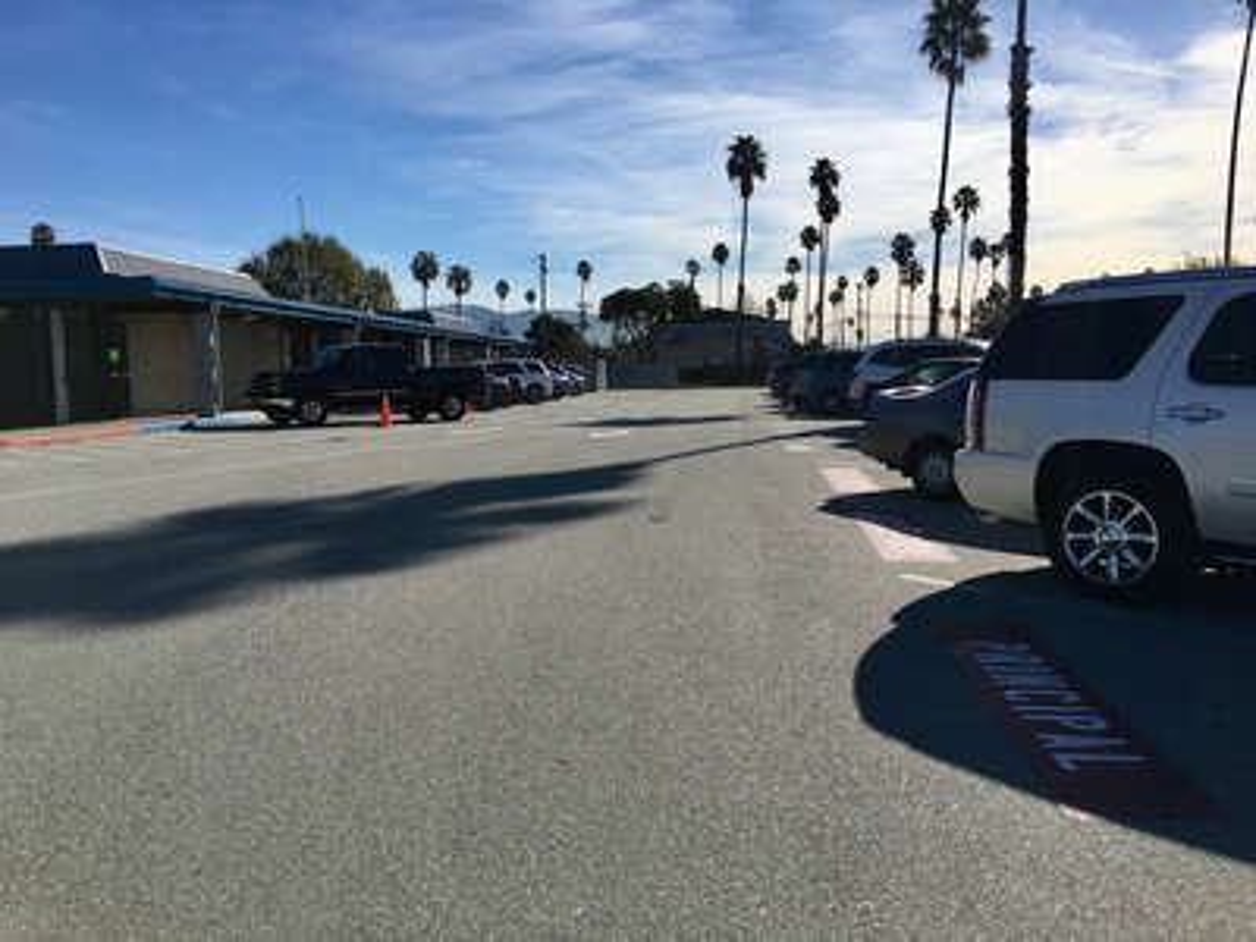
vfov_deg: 48.2
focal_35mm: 29
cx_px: 628
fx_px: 1052
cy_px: 471
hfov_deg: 61.7
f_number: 2.2
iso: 25
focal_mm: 4.15
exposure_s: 1/3077
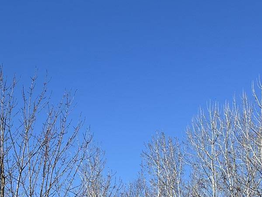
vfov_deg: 15.5
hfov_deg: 21.6
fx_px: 674
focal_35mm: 89
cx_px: 35
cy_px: 286
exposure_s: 1/2967
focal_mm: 5.1
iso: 50
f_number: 1.6
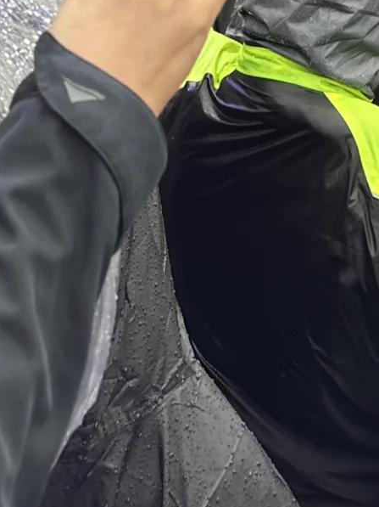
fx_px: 1505
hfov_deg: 14.1
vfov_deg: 15.0
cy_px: -554
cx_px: 399
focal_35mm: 103
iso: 80
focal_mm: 6.86
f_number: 1.78
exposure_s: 1/417
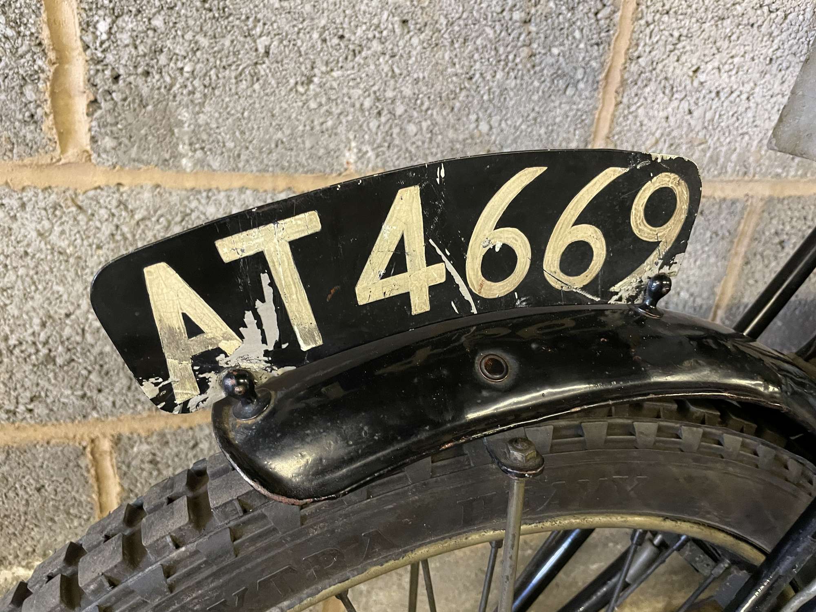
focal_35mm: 26
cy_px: 306
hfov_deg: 67.3
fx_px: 613
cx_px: 408
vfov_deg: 53.1
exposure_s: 1/33
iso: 400
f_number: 1.6
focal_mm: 4.2
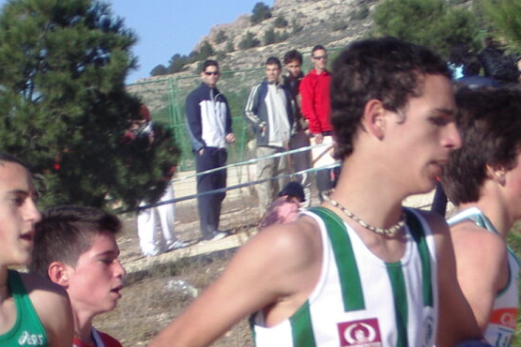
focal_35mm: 205
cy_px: 318
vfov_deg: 6.7
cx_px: 438
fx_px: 2967
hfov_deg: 10.0
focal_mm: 17.4
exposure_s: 1/400
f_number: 5
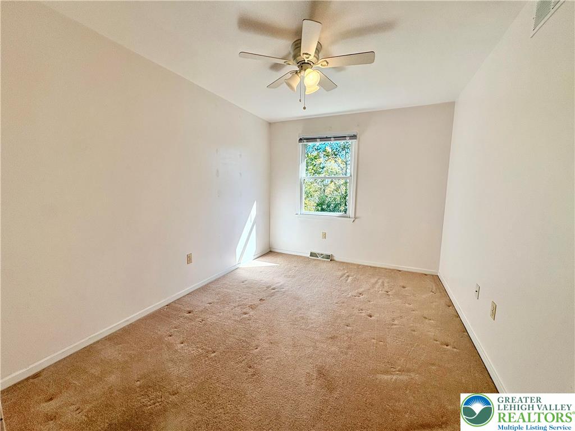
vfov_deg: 85.7
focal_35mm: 14
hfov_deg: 102.1
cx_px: 288
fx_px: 233
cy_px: 216
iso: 64
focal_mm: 2.22
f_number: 2.2
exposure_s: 1/428
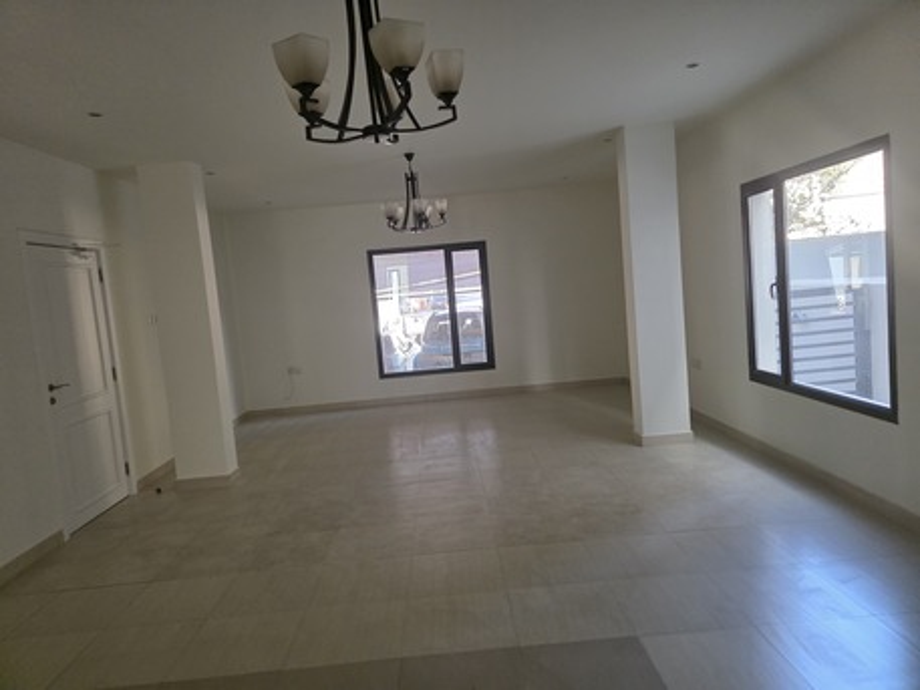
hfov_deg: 73.9
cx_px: 460
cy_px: 345
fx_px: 611
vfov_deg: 58.9
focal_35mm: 23
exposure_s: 1/100
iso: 500
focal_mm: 6.3
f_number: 1.7
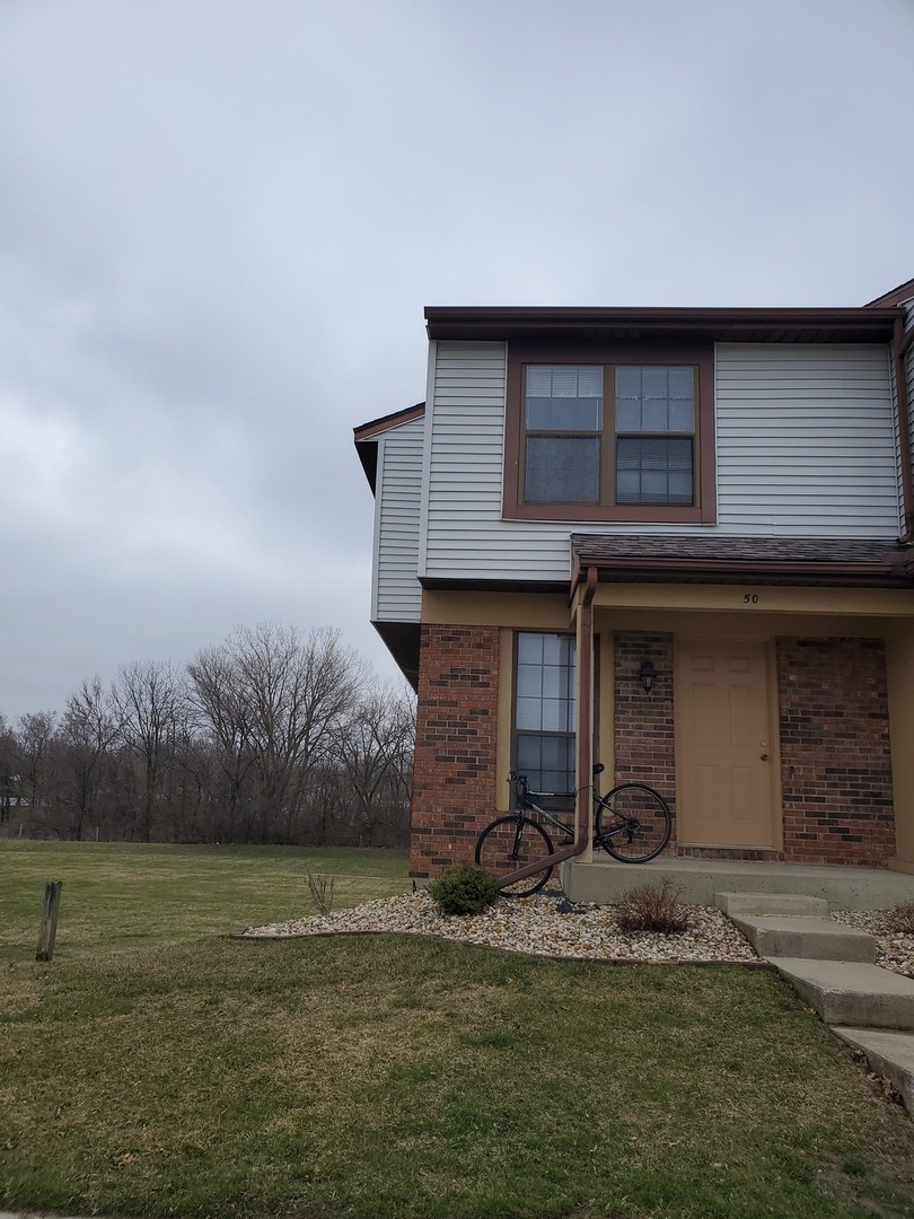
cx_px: 457
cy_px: 610
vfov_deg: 67.3
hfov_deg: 53.1
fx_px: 915
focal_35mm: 26
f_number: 2.4
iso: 50
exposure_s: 1/1525
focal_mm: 4.3
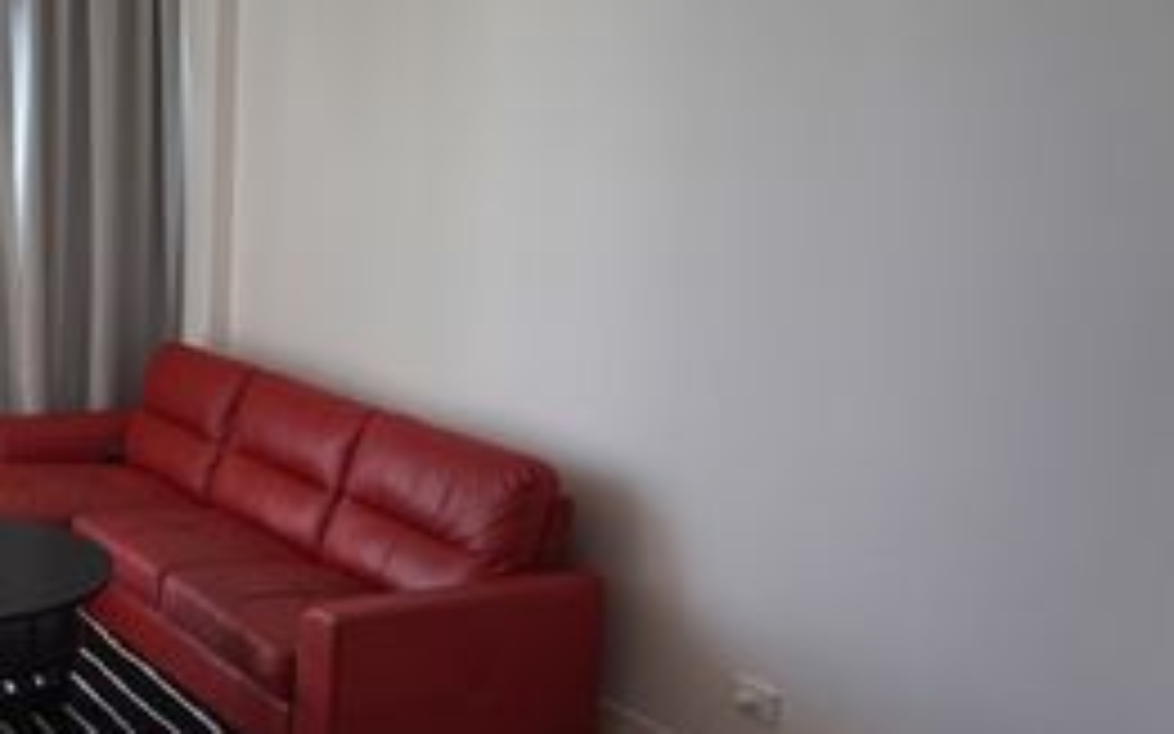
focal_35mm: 44
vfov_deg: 29.2
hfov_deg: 41.7
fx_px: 1407
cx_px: 121
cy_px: 381
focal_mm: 16
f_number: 4.5
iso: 100
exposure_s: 1/80
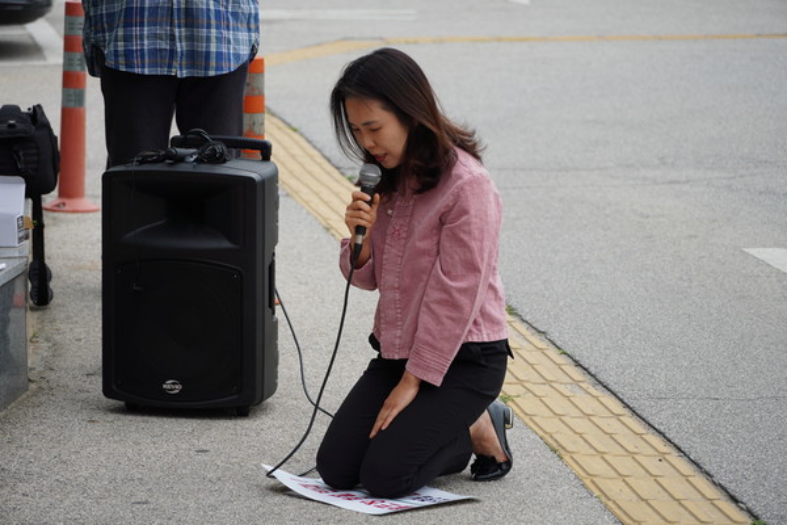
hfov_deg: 10.2
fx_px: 4427
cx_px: 394
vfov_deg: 6.8
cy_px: 262
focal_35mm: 202
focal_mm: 135
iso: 125
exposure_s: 1/250
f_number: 5.6
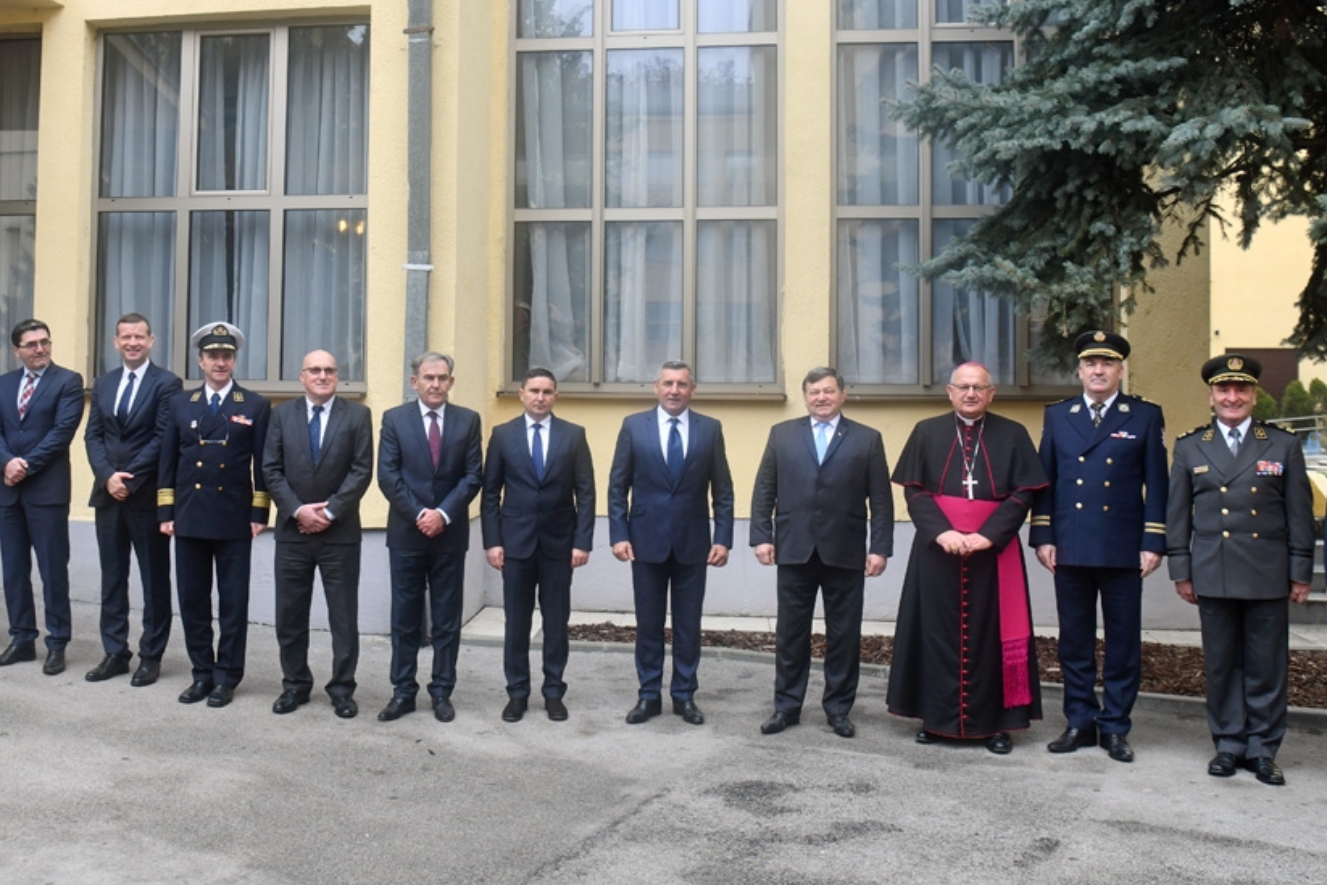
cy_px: 390
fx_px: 1290
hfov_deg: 54.1
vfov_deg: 37.8
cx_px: 547
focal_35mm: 35
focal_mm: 24
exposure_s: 1/640
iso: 500
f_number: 4
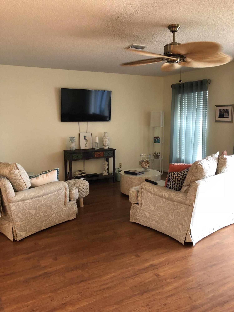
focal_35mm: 28
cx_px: 117
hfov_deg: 49.7
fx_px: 252
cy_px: 156
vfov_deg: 63.4
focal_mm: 3.99
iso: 64
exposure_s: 1/15
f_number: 1.8
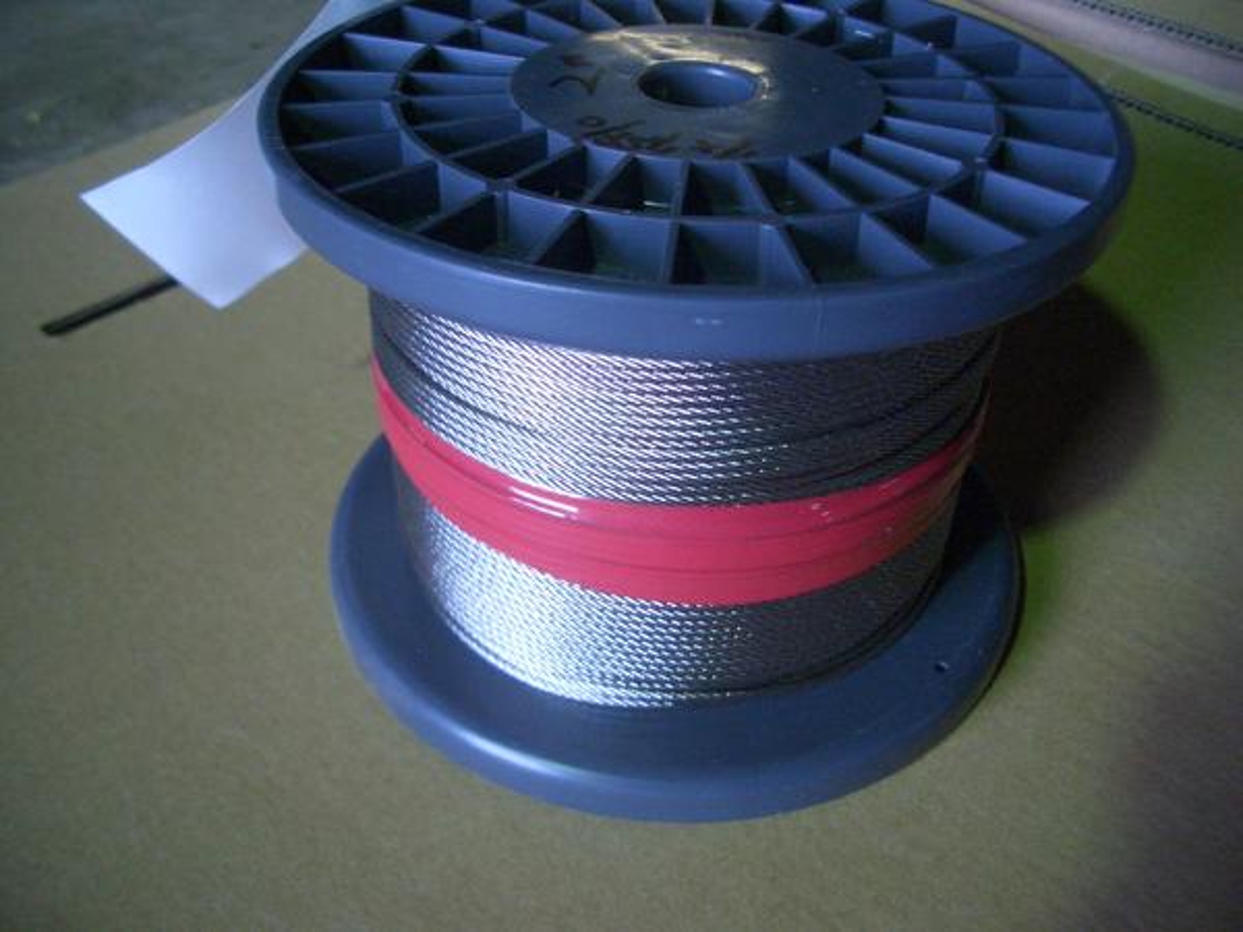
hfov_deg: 52.6
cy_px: 466
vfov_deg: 40.7
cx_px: 622
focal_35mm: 35
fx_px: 1257
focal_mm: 5.8
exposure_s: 1/60
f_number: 2.6
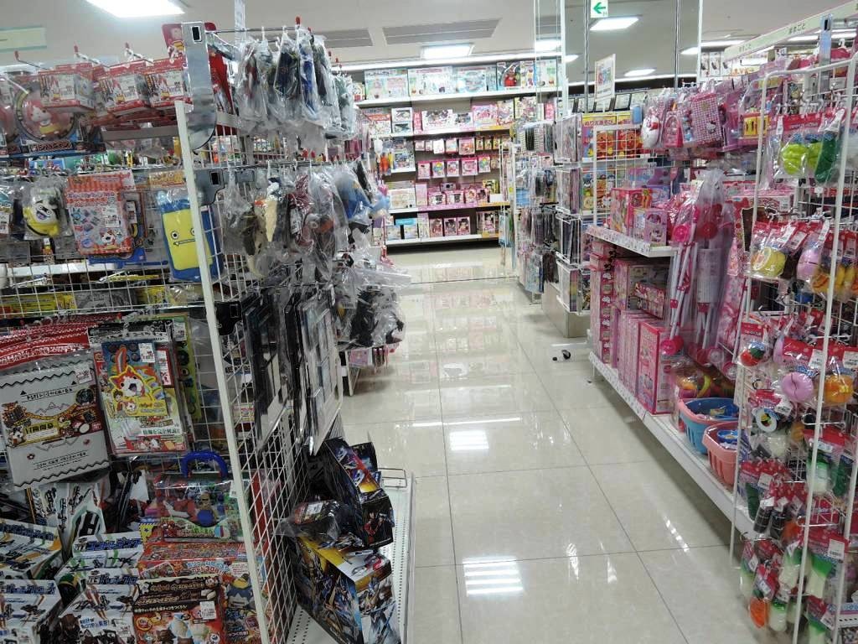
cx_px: 429
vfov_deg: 56.8
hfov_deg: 71.6
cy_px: 322
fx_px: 595
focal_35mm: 24
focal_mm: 5.1
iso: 80
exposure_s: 1/50
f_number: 2.8
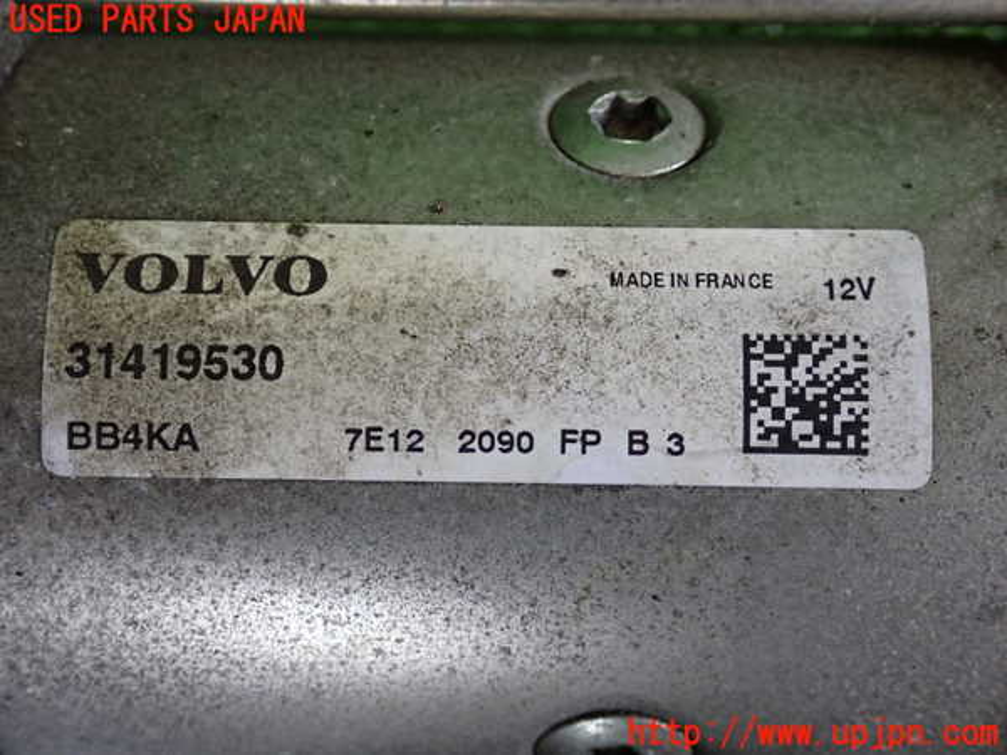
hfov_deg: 42.9
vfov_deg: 32.9
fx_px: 1280
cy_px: 378
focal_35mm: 44
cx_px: 504
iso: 500
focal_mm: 7.84
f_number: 2.9
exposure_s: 1/100
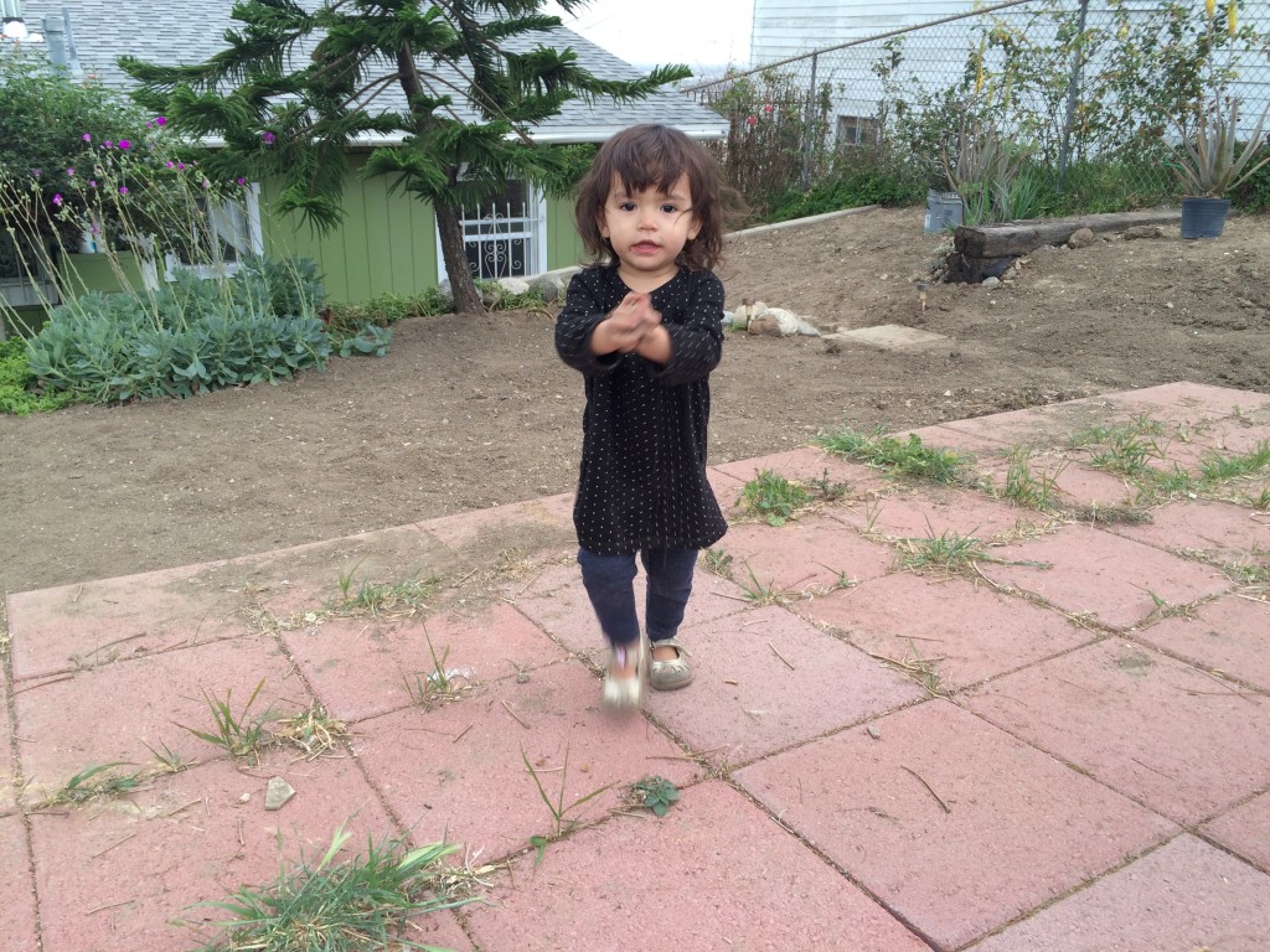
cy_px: 476
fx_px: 1064
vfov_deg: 48.2
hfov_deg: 61.7
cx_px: 635
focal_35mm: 29
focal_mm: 4.15
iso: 40
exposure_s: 1/60
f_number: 2.2
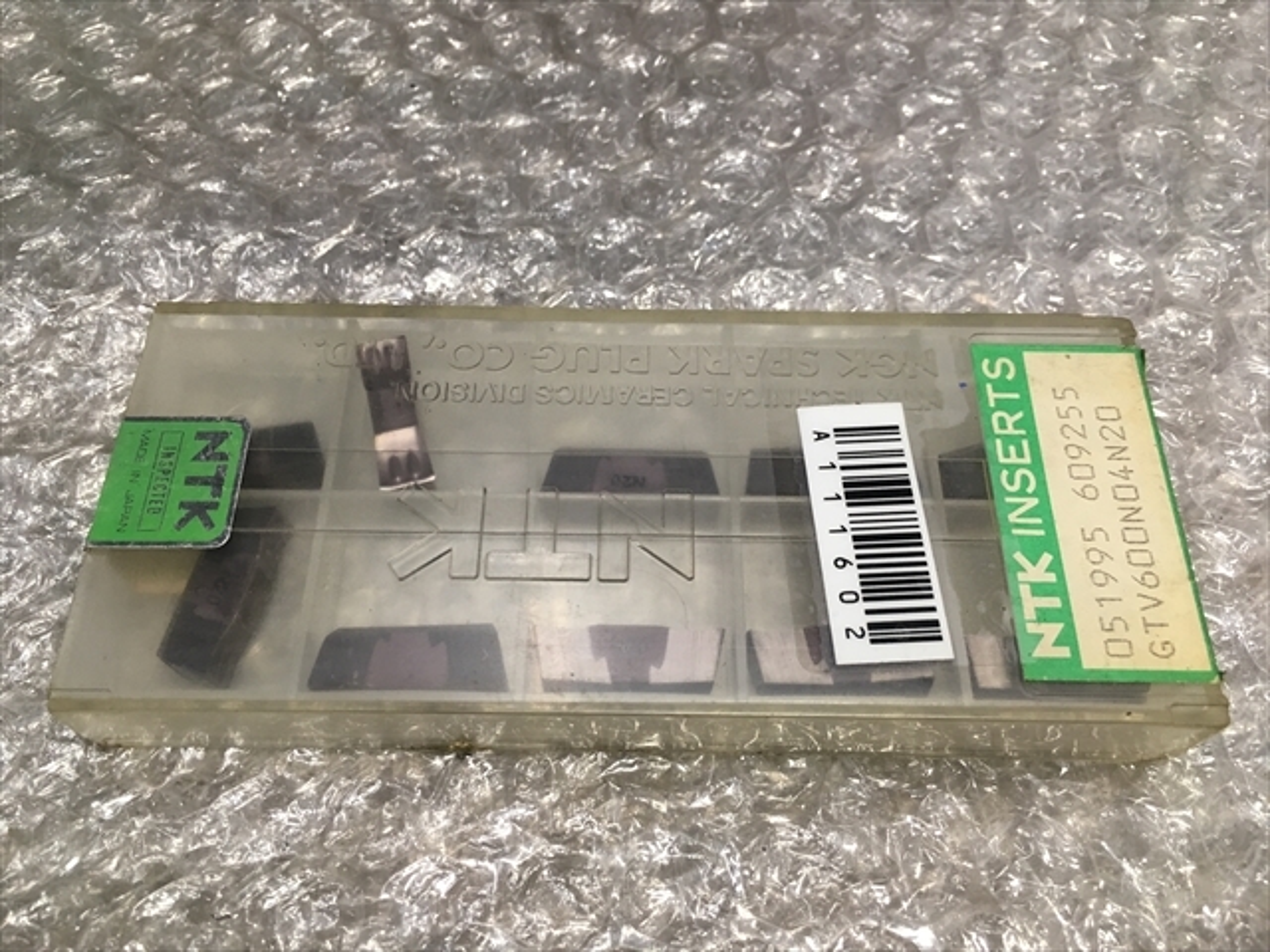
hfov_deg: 61.7
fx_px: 1064
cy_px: 476
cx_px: 635
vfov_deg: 48.2
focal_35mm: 29
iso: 40
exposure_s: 1/30
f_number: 2.2
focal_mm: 4.15
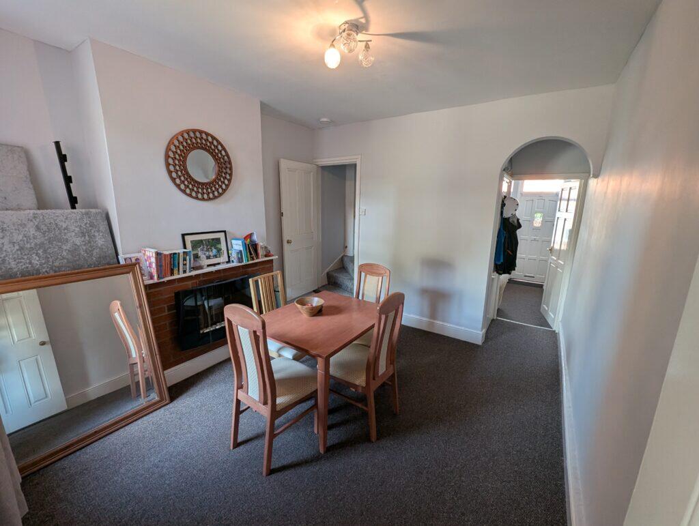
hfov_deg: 106.1
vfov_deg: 90.1
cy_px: 263
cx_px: 350
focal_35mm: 13
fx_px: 263
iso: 119
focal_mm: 1.95
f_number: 2.2
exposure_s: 1/33.3
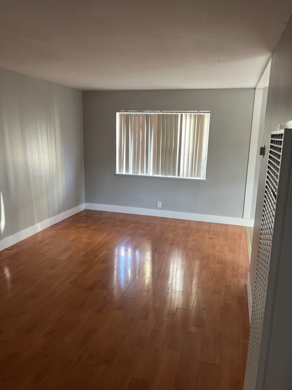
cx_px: 146
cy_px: 195
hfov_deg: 53.1
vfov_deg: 67.3
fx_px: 292
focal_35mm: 26
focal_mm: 5.7
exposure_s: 1/60
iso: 320
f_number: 1.5
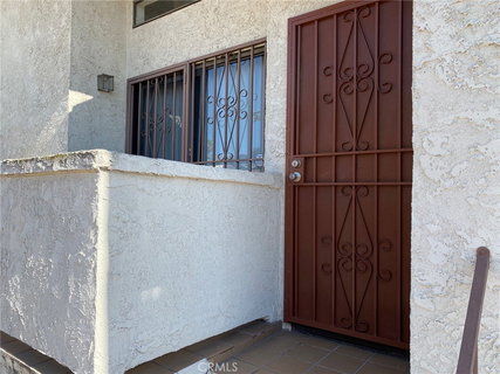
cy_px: 187
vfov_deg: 53.0
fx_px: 375
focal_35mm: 26
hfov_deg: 67.3
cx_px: 250
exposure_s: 1/757
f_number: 1.8
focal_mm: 4.25
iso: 32
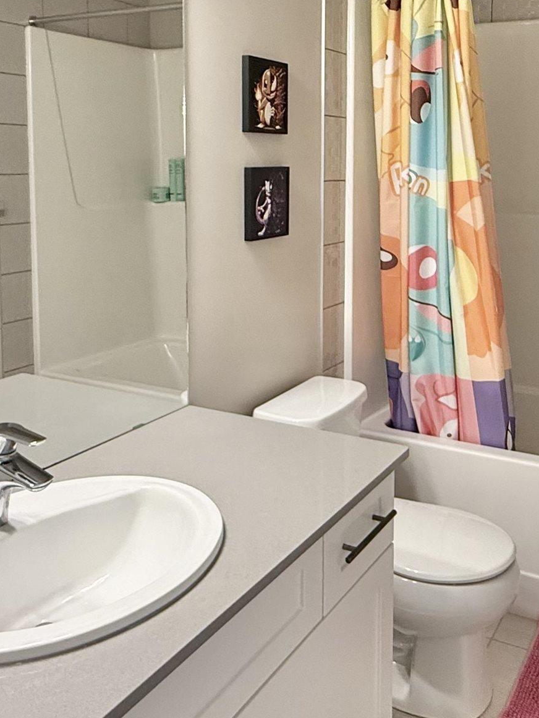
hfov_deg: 38.4
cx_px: 344
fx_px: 768
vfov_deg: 49.2
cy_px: 234
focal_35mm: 37
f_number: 2.2
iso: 320
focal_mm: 2.22
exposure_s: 1/120
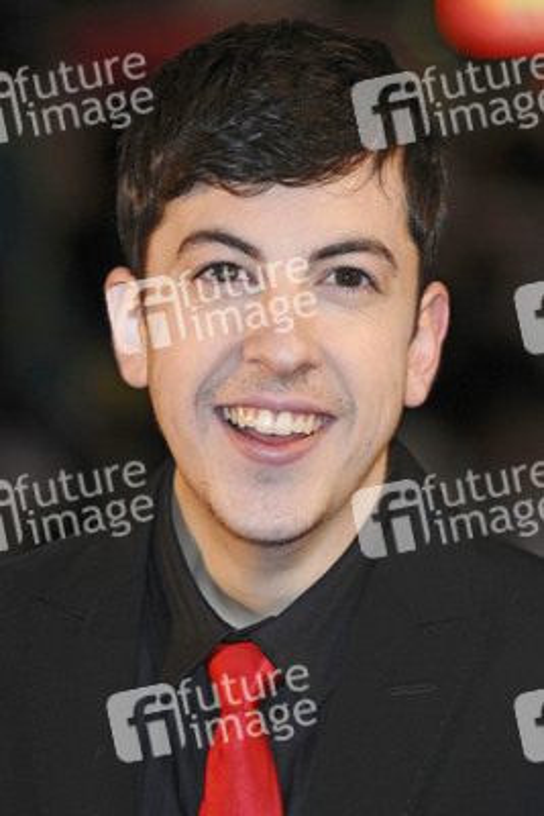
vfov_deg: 9.5
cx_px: 272
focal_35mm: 218
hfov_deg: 6.3
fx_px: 4925
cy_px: 408
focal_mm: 145
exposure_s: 1/60
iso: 500
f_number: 4.5
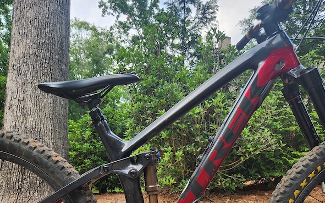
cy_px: 187
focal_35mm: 33
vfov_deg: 35.7
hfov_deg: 58.2
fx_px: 292
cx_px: 164
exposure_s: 1/180
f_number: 1.8
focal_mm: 5.4
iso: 20
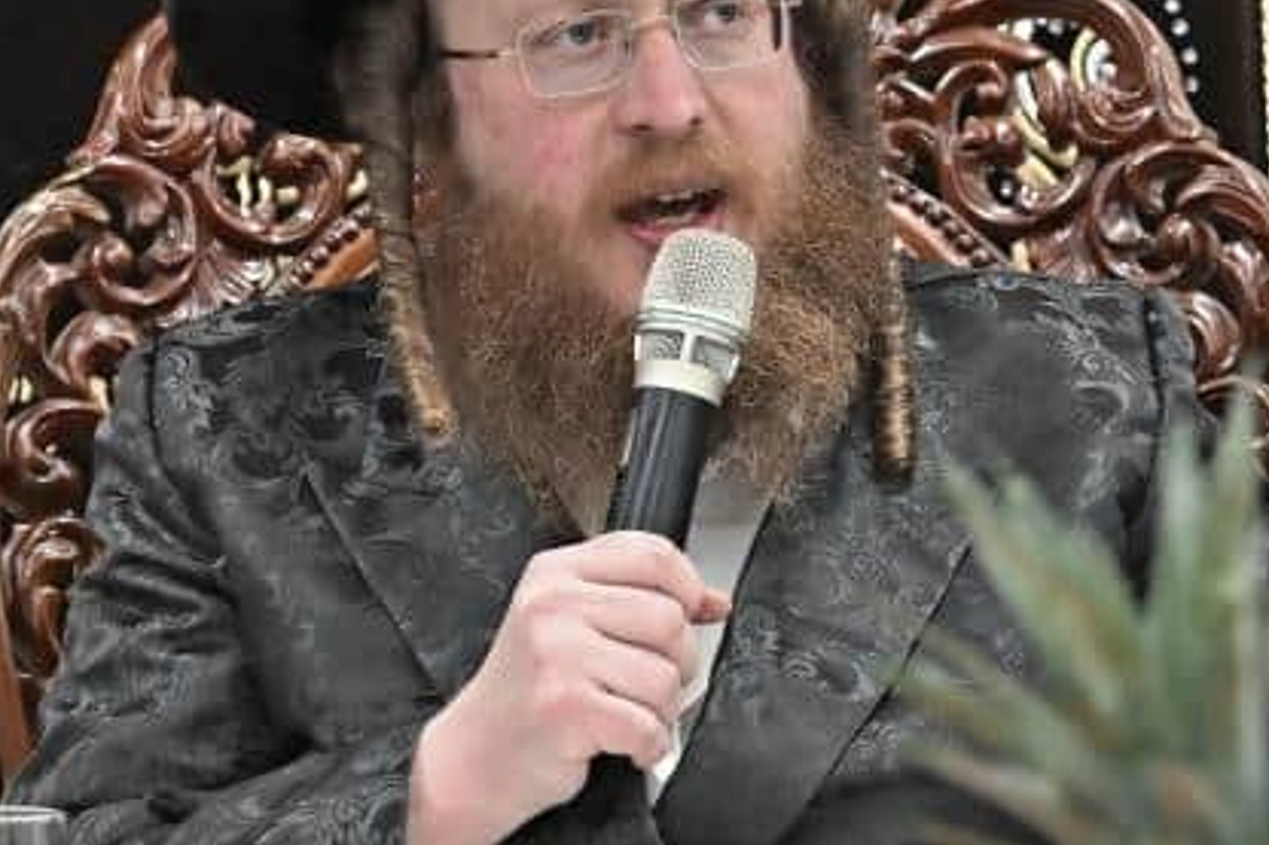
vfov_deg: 4.1
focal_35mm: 335
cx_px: 656
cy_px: 375
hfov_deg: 6.2
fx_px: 11803
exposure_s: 1/320
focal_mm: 91
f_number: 4
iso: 1250
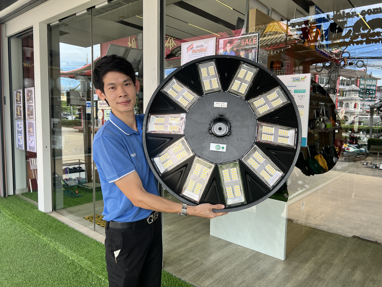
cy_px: 144
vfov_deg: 53.1
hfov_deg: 67.3
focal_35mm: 26
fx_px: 287
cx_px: 191
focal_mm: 5.7
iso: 50
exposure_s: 1/388
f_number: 1.5
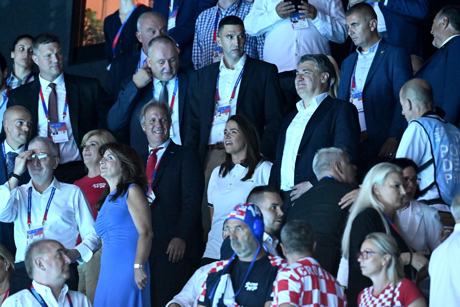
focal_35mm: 400
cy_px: 154
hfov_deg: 5.2
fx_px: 5111
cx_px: 230
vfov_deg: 3.4
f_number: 4
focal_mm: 400
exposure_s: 1/200
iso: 6400
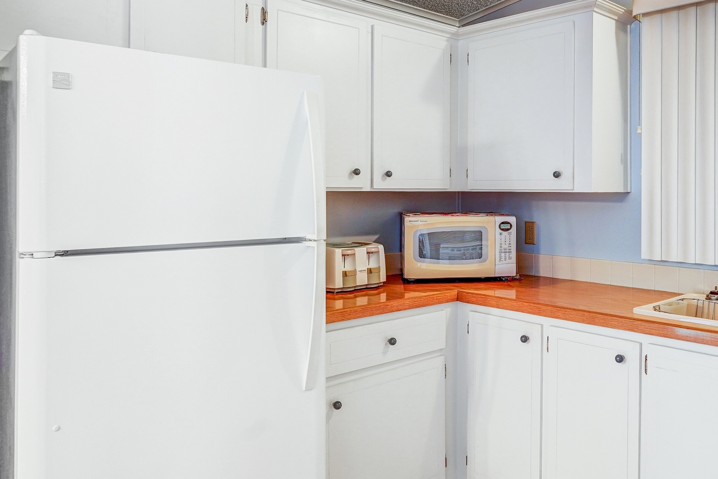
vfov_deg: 42.2
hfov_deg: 58.8
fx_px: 618
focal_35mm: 31
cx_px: 485
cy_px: 199
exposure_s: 1/5
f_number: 8
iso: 400
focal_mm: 18
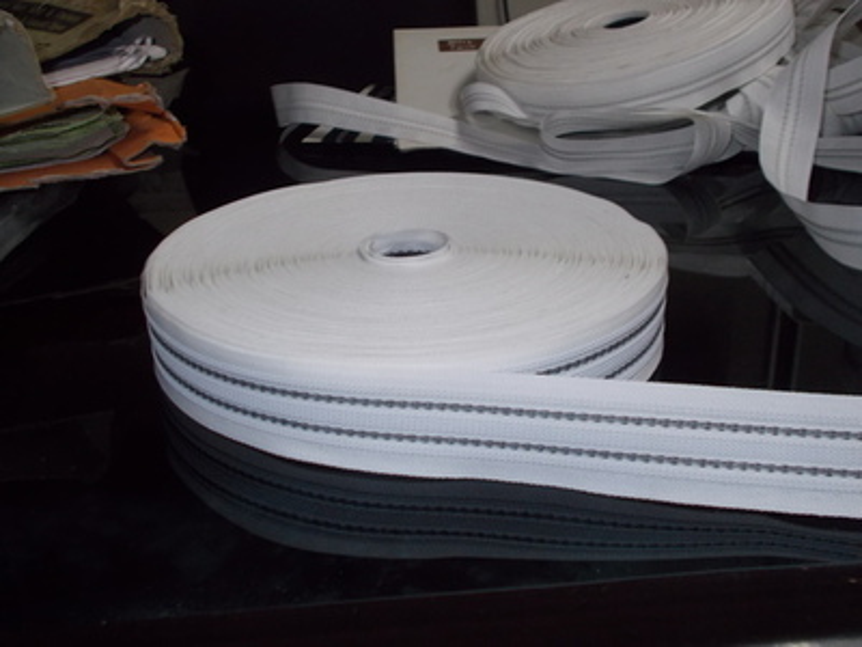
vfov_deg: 36.8
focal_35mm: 39
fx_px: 971
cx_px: 431
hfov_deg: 47.9
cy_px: 324
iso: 200
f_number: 3.9
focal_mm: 6.9
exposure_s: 1/30
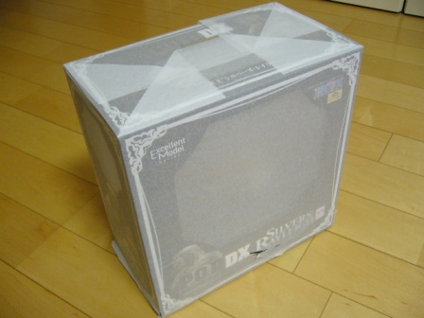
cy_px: 159
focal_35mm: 35
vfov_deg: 40.7
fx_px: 429
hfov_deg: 52.6
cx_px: 212
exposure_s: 1/13
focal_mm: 5.8
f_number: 2.8
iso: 200
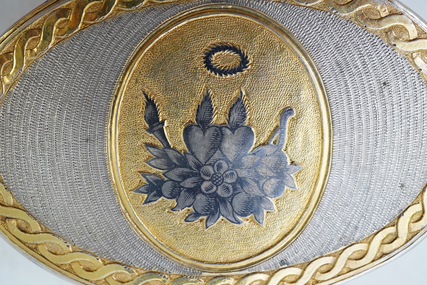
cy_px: 142
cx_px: 214
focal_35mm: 45
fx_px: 534
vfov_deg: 29.9
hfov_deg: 43.6
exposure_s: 1/50
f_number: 13
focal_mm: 30
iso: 640
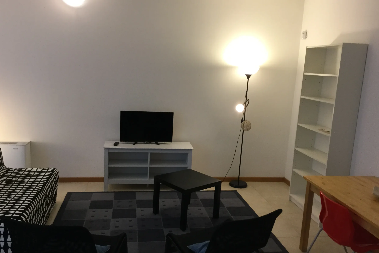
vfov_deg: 39.9
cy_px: 136
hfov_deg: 57.2
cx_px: 188
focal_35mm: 33
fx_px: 347
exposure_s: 1/33
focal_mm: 3.3
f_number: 2.4
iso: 125
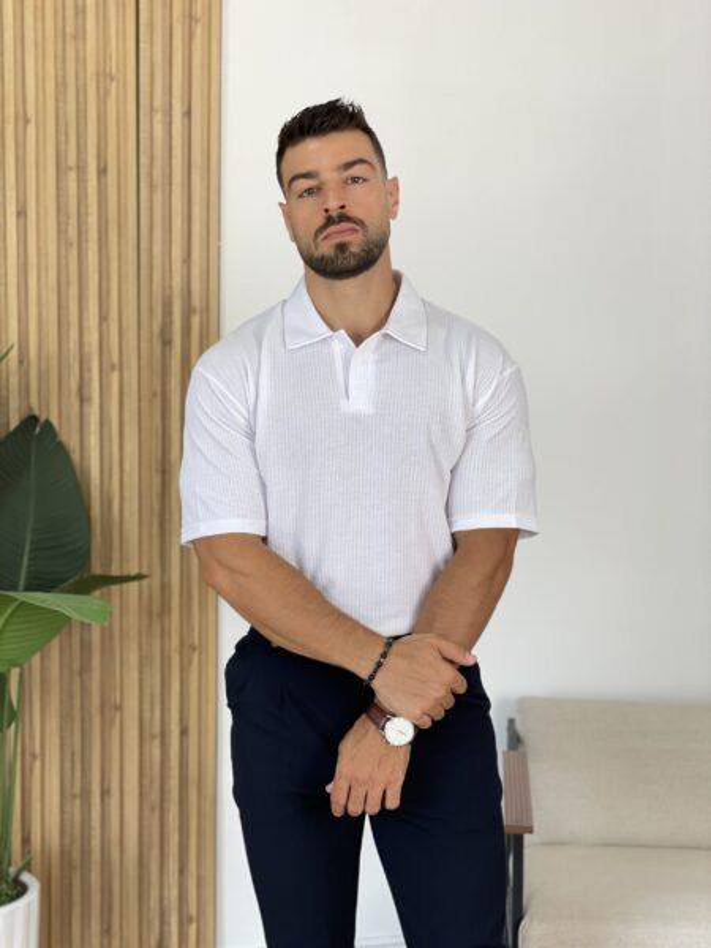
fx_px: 1424
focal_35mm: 52
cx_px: 356
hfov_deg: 28.0
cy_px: 474
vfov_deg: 36.8
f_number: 2
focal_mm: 6
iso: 50
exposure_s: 1/100
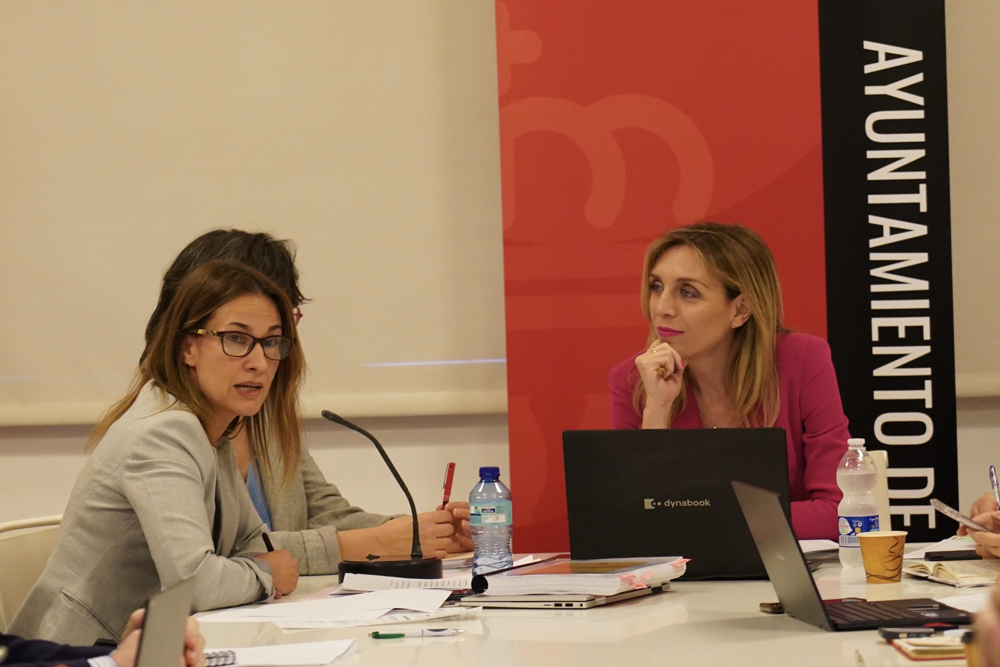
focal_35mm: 105
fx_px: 2916
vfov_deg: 13.0
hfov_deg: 19.5
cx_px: 500
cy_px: 334
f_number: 4
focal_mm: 105
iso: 4000
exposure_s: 1/250
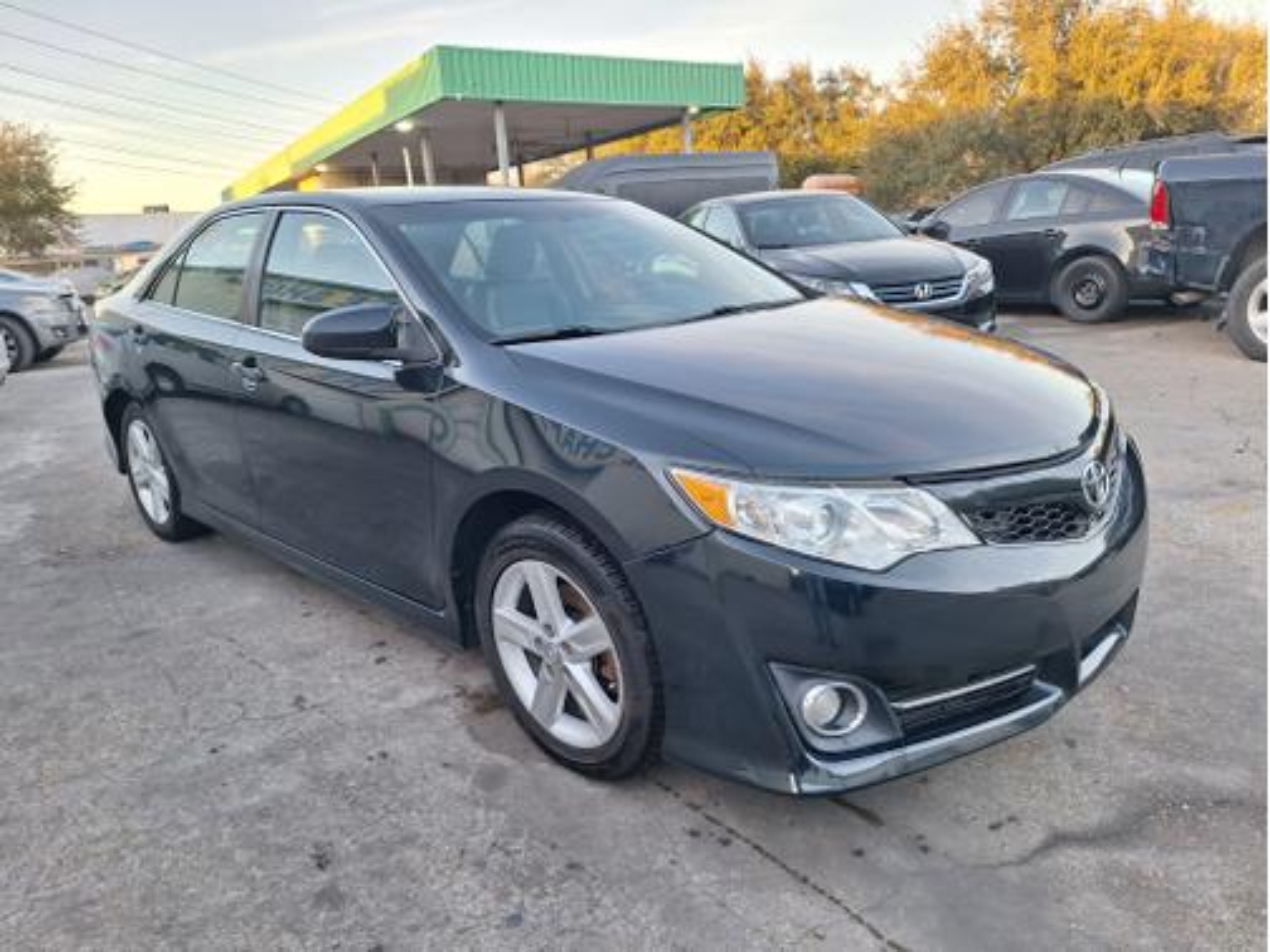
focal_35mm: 23
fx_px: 844
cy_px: 476
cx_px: 635
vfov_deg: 58.9
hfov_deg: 73.9
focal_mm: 5.54
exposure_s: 1/120
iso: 50
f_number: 1.8
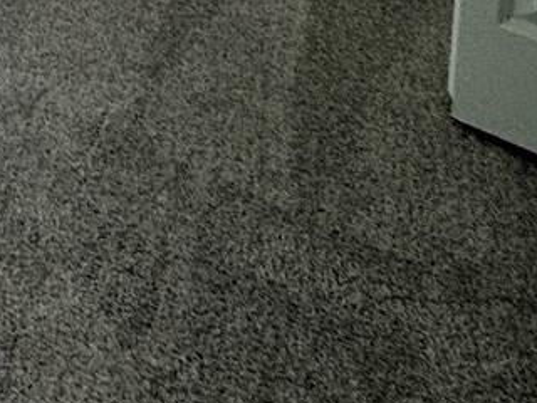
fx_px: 1086
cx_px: -386
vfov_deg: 14.0
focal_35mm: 70
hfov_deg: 20.8
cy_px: -581
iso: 100
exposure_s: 1/120
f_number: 2.2
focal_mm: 2.22
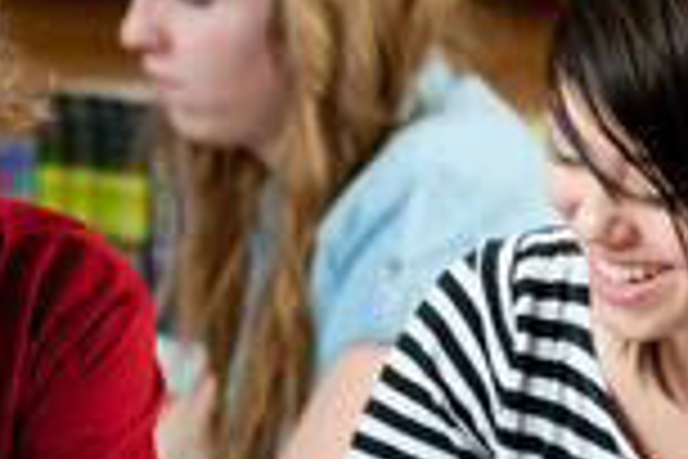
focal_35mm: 807
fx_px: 15421
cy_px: 97
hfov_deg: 2.6
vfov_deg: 1.7
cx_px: -13
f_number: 3.5
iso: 100
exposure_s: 1/200
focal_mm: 170
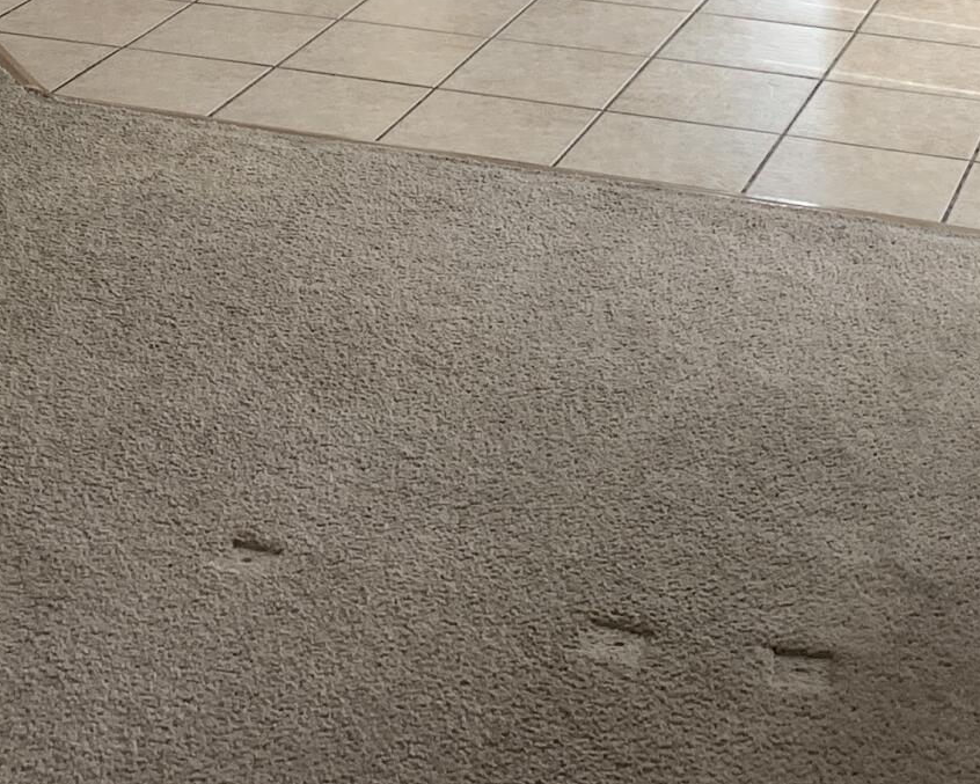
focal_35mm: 90
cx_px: 321
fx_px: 2611
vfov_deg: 15.3
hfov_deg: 21.2
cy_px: -508
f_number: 1.8
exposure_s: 1/68
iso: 100
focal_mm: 4.25
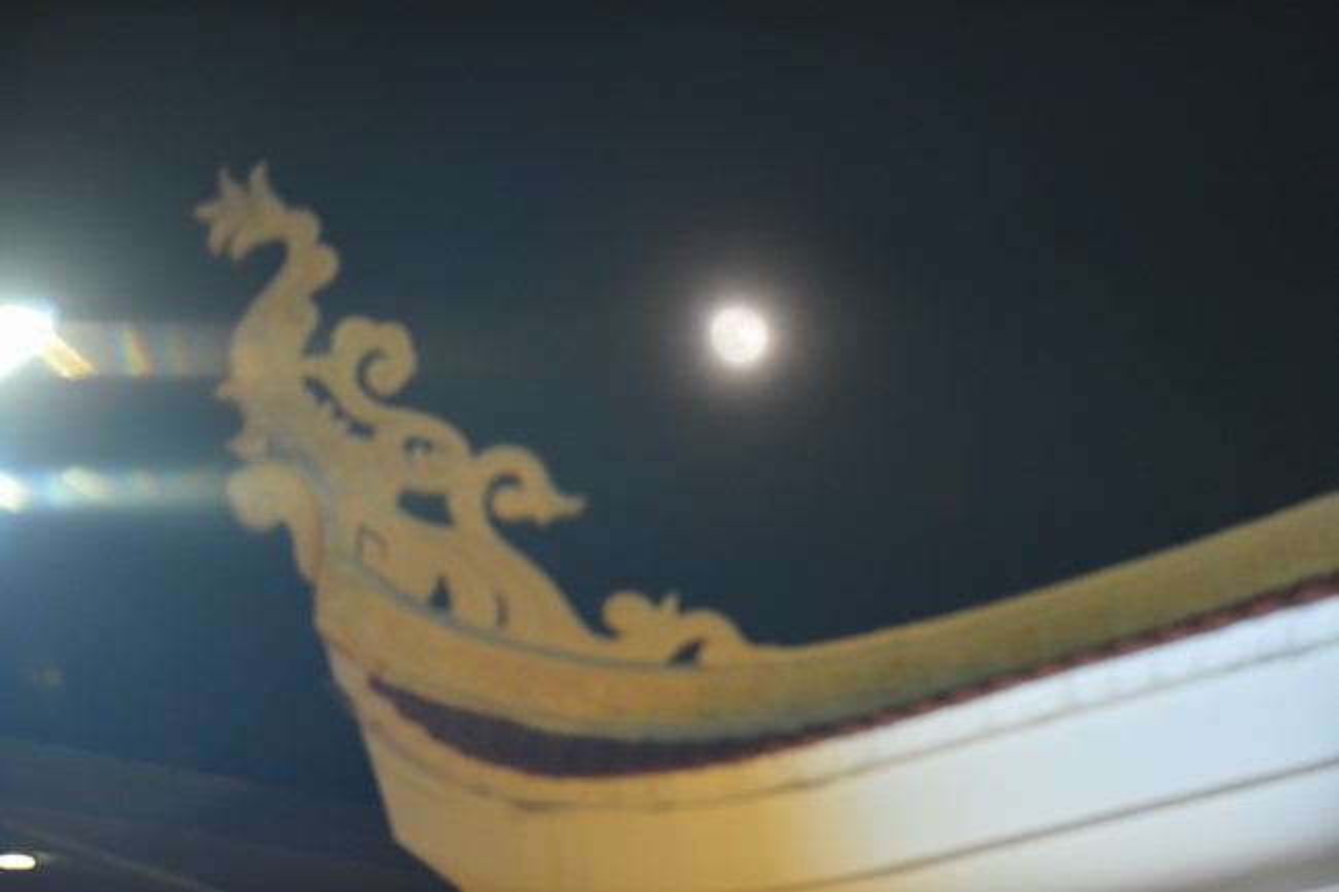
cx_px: 670
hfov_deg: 13.3
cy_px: 446
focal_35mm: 155
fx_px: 5763
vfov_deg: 8.8
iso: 2000
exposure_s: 1/200
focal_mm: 155
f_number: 2.8
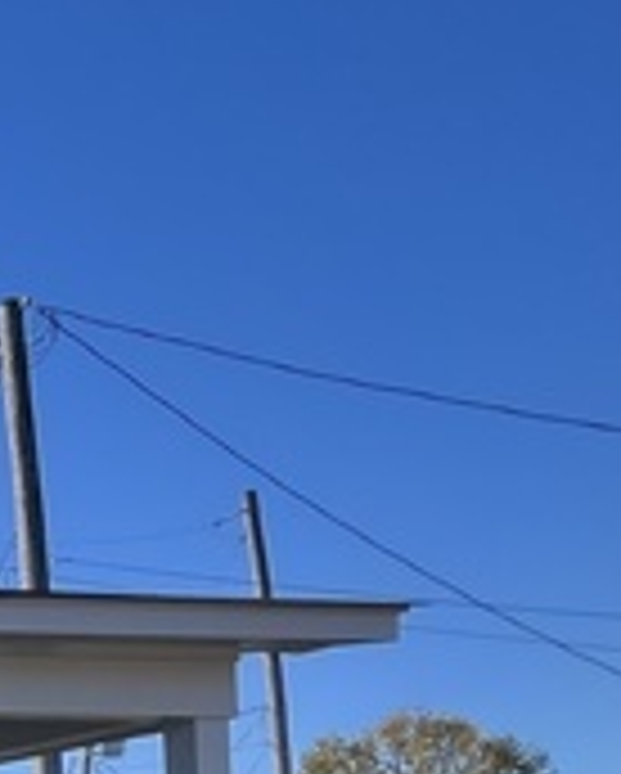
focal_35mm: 59
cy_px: 936
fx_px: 1353
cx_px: -1066
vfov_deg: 27.8
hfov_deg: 13.0
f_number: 1.8
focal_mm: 1.57
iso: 32
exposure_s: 1/570
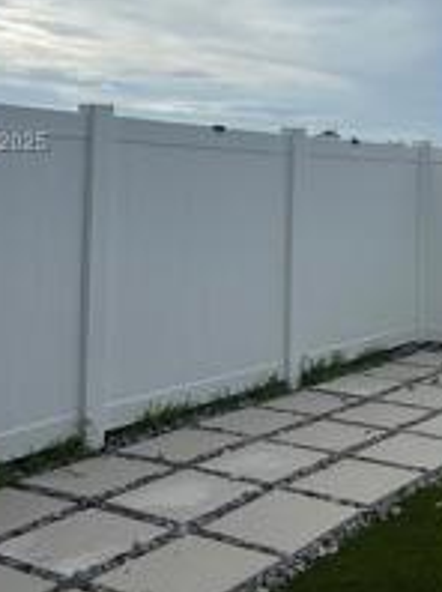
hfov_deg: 25.6
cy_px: 144
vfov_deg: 36.6
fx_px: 870
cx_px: 526
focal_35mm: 51
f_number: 2.2
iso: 50
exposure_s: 1/3401
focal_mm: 2.22
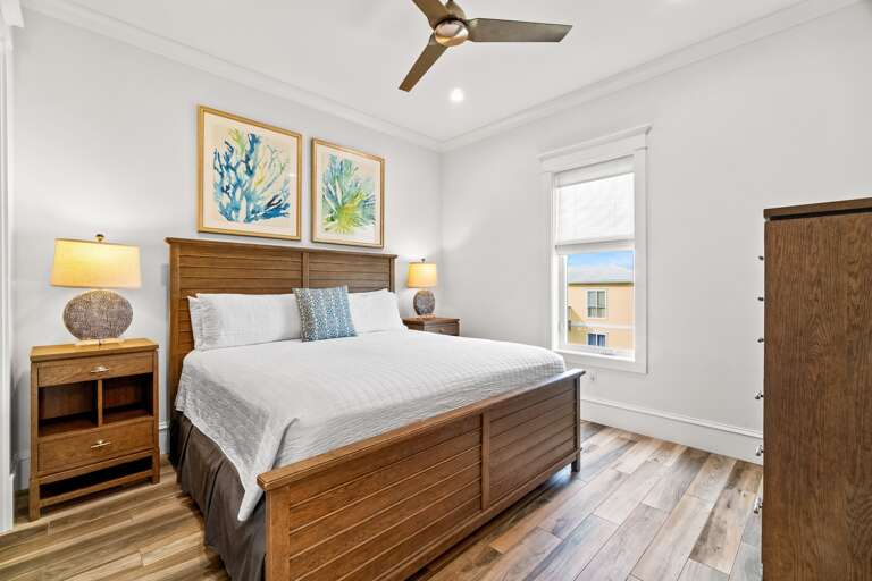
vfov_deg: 77.3
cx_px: 436
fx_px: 363
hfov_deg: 100.4
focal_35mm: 15
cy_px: 290
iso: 800
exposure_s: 1/2
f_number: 8
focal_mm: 10
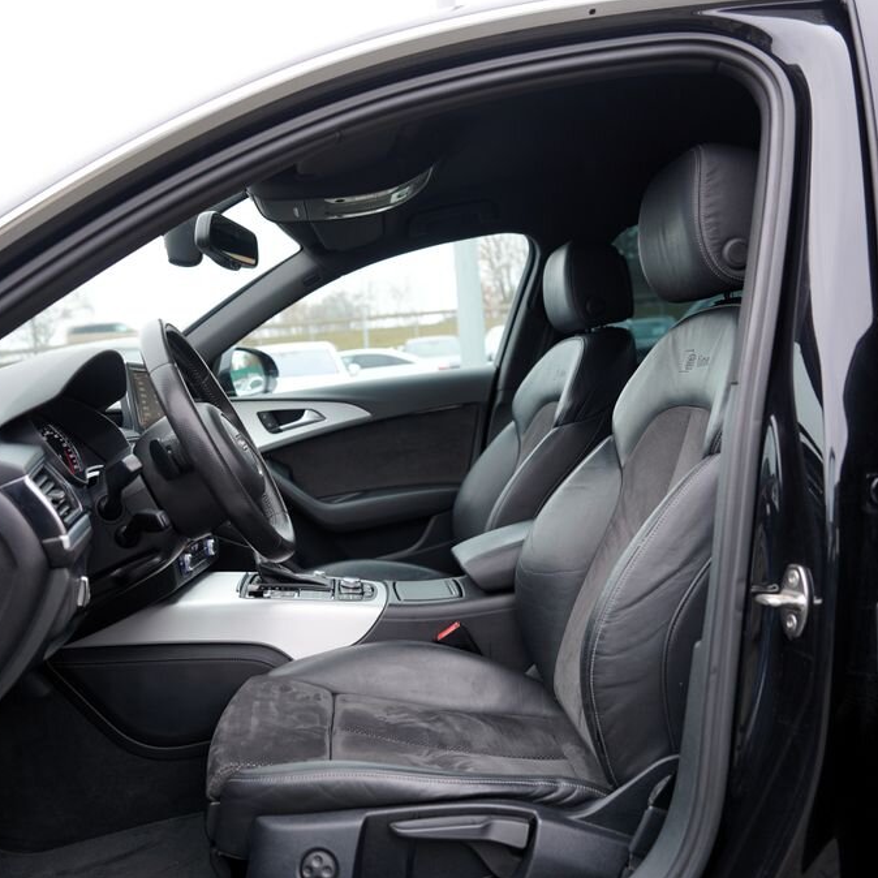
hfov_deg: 52.5
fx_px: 890
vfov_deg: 52.5
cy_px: 440
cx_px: 397
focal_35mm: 31
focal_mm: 24
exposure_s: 1/40
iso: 100
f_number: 3.2
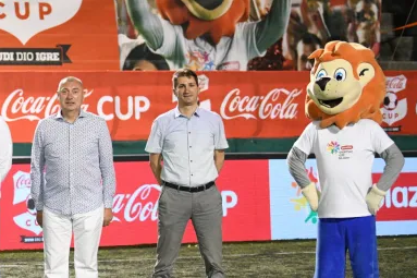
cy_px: 136
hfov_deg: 13.6
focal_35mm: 149
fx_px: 1725
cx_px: 9
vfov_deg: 9.2
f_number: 2.8
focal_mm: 75
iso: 4000
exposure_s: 1/125
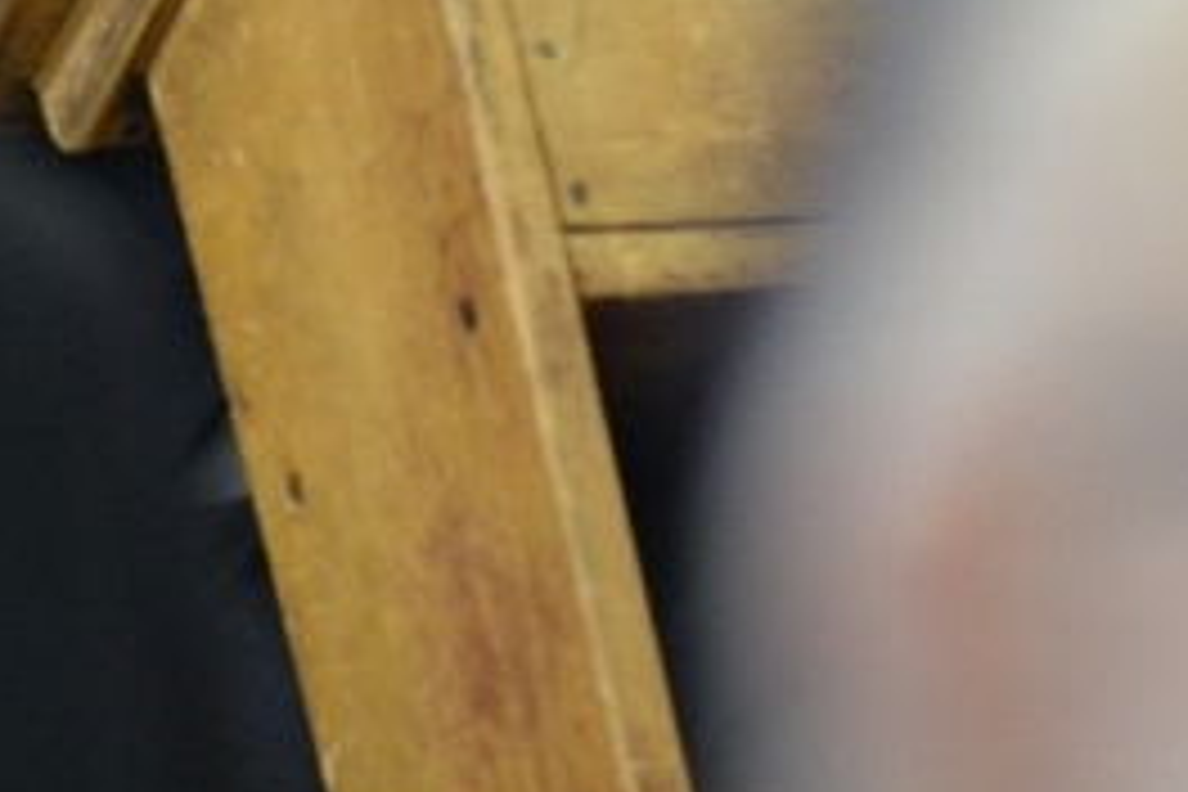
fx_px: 34977
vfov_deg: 1.3
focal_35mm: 1060
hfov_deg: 1.9
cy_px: -828
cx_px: 333
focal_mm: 200
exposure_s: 1/160
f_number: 3.2
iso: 2000
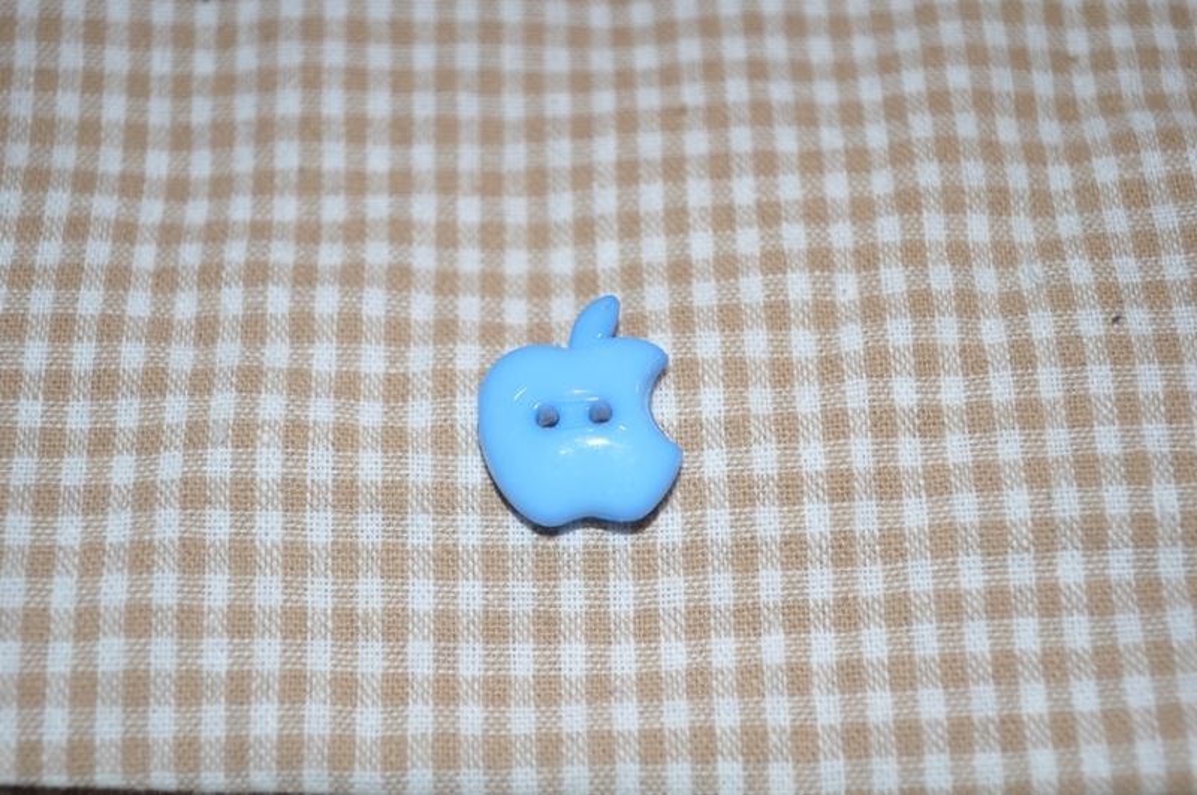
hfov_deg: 35.1
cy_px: 398
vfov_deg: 23.7
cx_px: 598
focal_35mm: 57
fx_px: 1893
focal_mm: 38
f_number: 5
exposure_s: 1/60
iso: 200
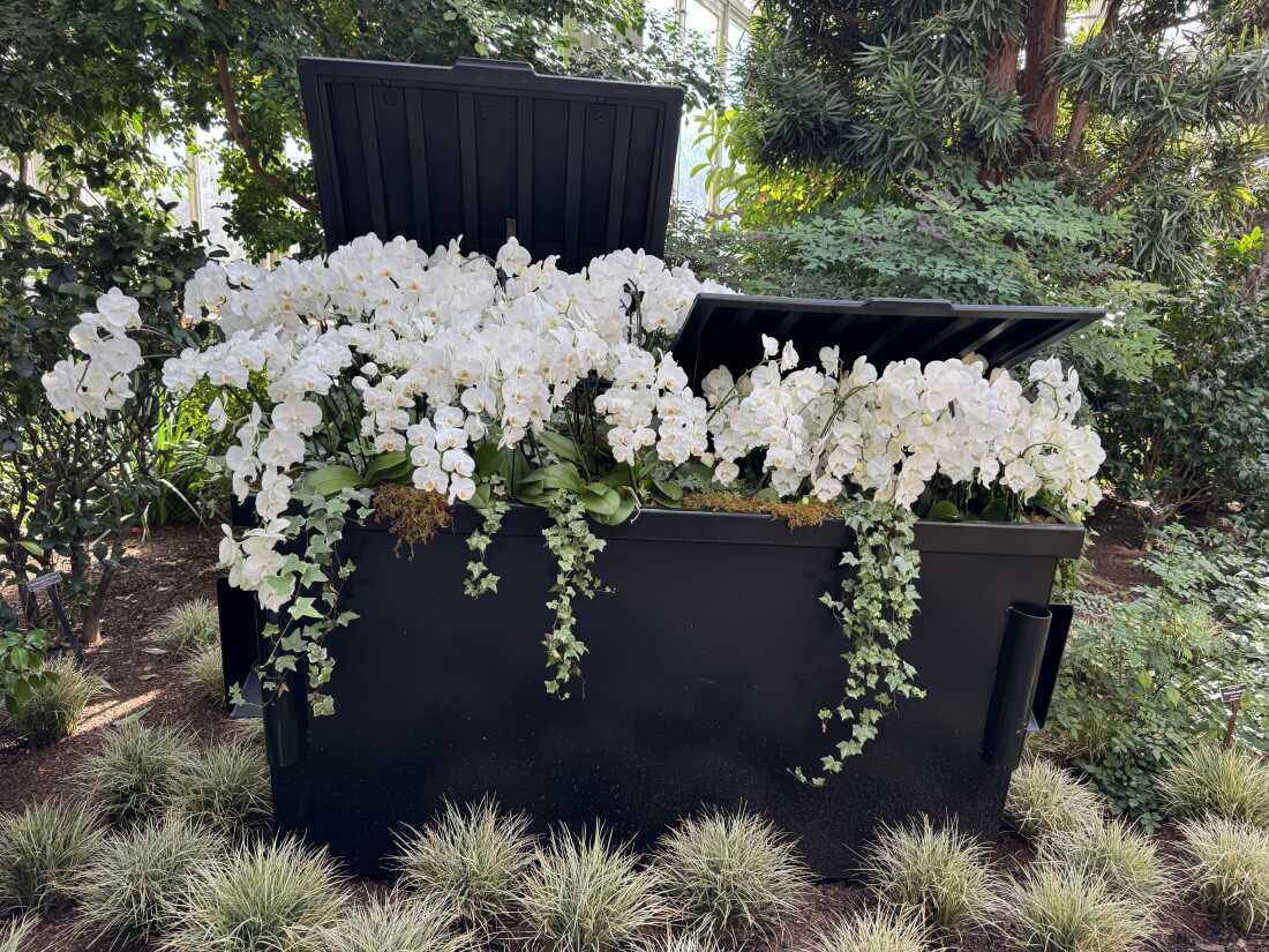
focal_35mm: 24
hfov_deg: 71.6
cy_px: 476
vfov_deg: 56.8
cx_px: 634
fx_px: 880
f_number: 1.78
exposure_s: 1/163
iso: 64
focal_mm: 6.76
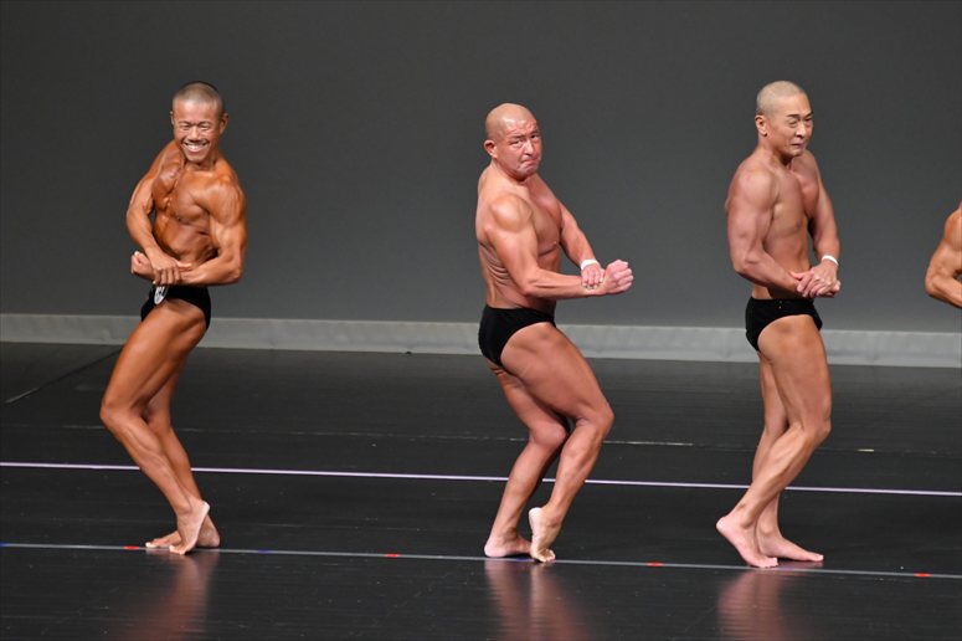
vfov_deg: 4.0
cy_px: 320
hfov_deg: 6.0
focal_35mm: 345
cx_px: 481
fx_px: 9215
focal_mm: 230
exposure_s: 1/400
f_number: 5.6
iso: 4000
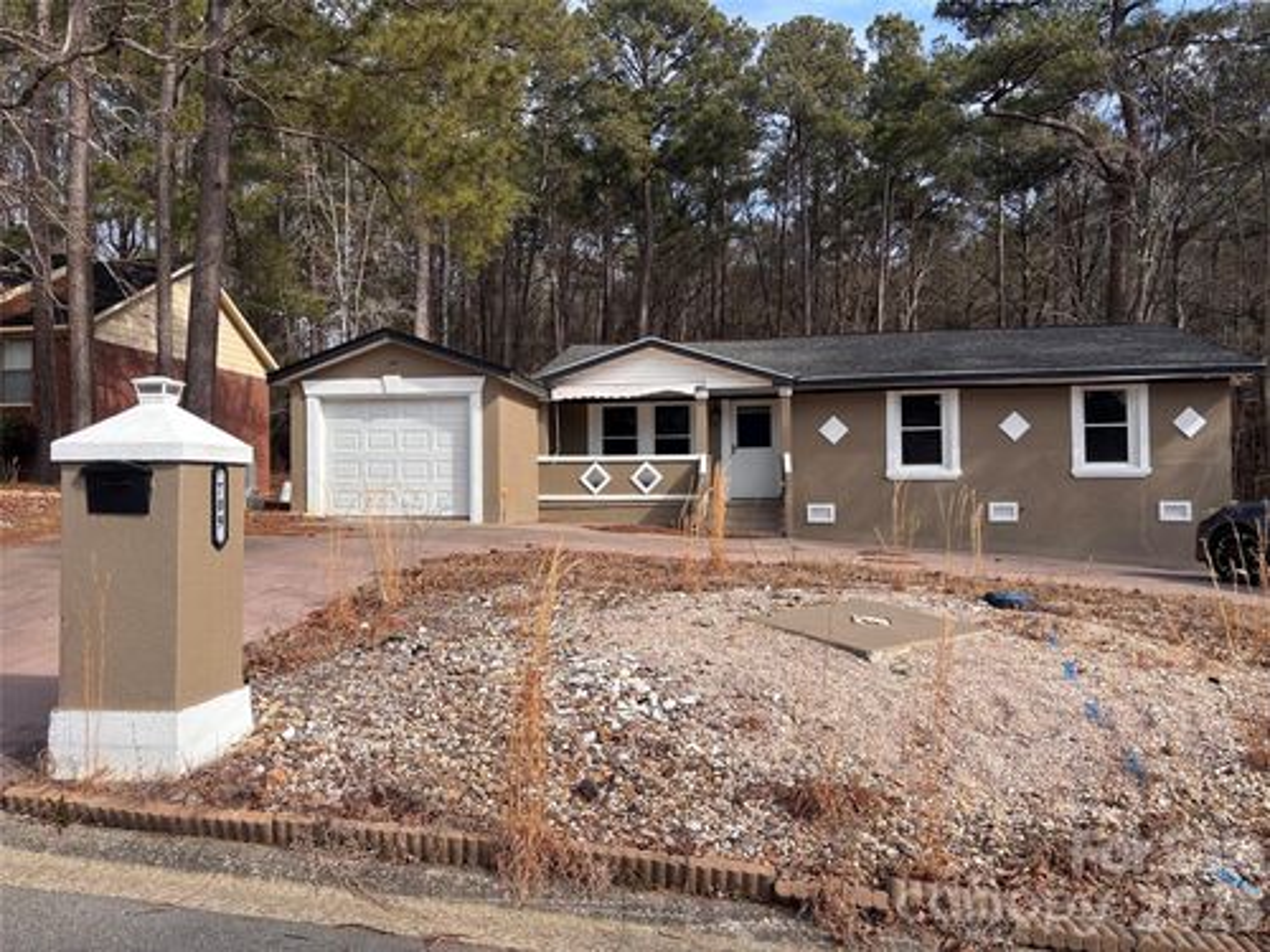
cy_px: 476
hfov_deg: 67.3
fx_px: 954
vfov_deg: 53.1
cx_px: 635
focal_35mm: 26
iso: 50
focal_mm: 5.96
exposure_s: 1/2710
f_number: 1.6
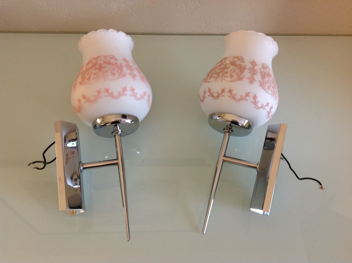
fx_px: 355
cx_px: 176
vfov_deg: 40.6
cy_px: 132
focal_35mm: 35
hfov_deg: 52.7
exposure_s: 1/17
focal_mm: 4.28
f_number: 2.4
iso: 125
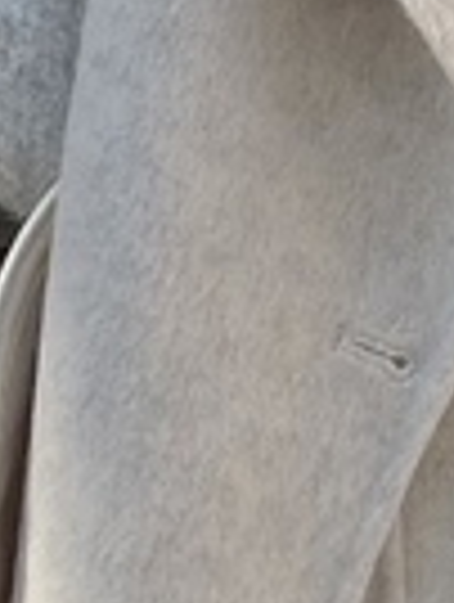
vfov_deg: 10.1
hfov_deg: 7.6
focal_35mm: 194
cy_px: 576
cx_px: -27
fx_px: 3382
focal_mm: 5.1
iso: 50
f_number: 1.6
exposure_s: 1/1279
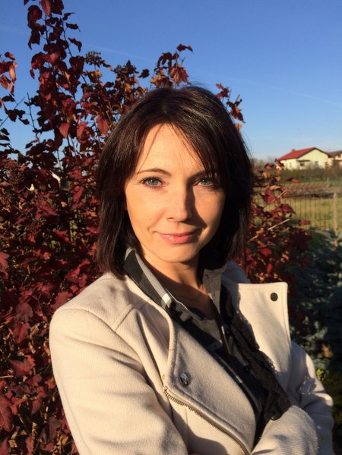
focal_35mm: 29
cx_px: 171
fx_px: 382
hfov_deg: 48.2
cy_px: 228
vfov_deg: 61.7
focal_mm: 4.15
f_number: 2.2
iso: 32
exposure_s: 1/1642
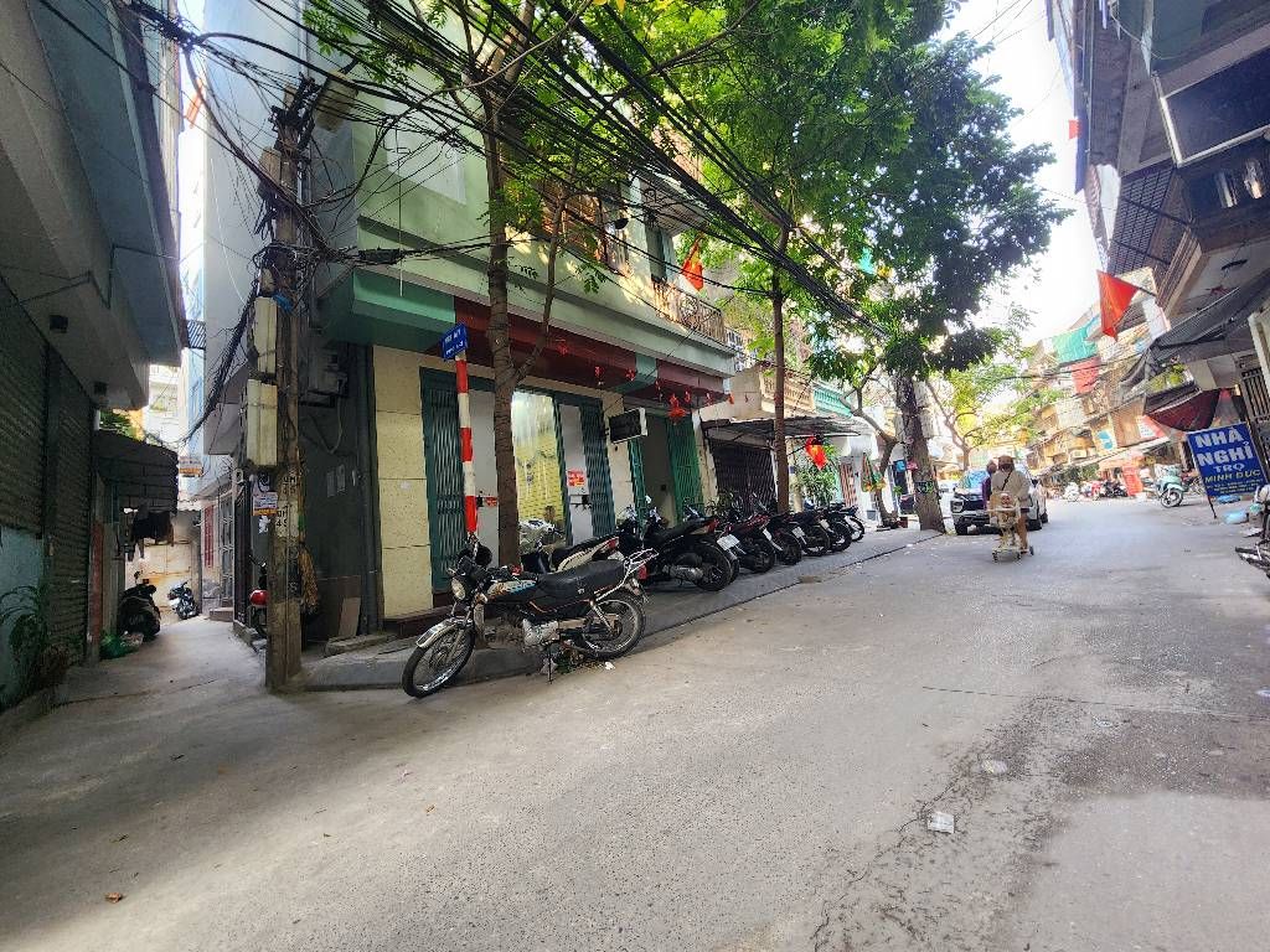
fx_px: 477
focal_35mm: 13
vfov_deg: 89.9
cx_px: 635
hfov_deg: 106.2
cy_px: 476
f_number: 2.2
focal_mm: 2.2
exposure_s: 1/50.3
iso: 100
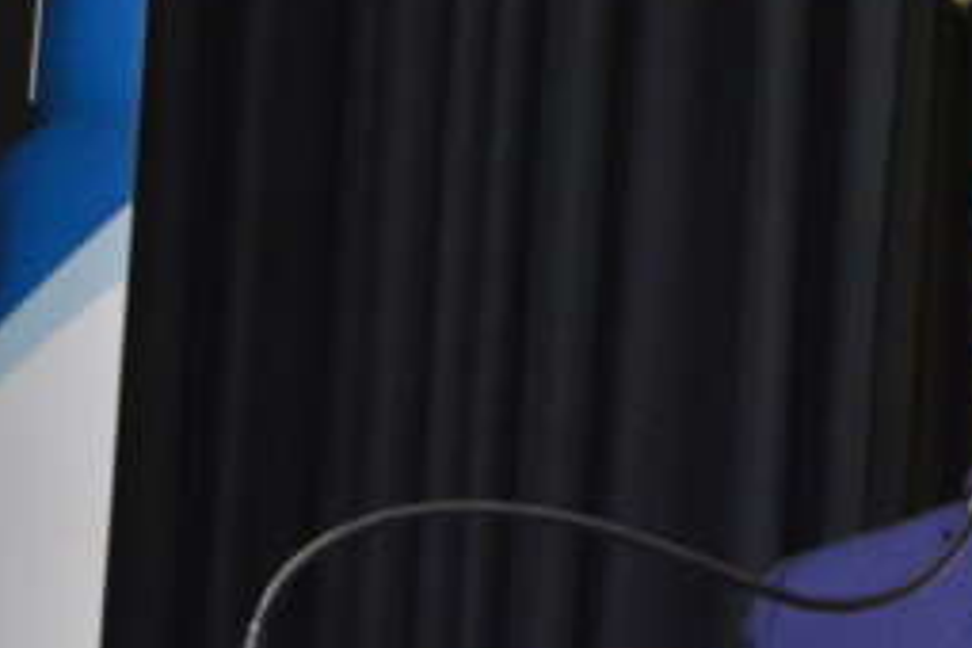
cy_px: 1077
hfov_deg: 6.9
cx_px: 1098
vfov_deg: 4.6
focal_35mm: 299
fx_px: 8072
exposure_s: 1/60
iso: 2200
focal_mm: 48
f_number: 5.3
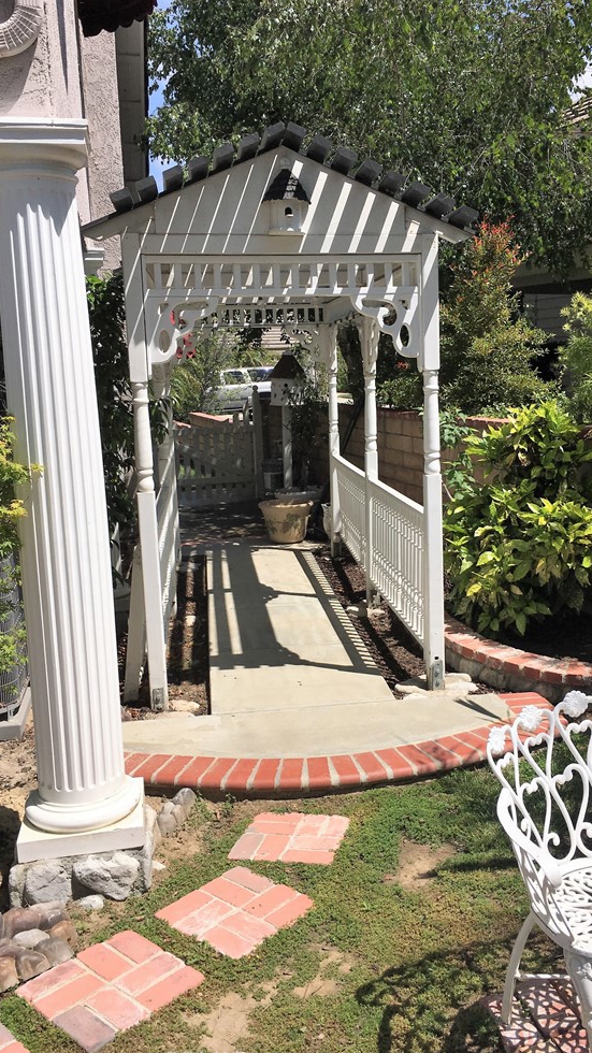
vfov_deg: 59.5
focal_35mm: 33
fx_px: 921
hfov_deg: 35.6
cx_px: 333
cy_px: 526
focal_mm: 4.15
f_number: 2.2
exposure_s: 1/3344
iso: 25
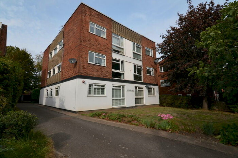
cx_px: 119
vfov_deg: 67.1
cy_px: 79
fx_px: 119
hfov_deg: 90.1
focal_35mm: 18
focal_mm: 12
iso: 100
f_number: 8
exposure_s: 1/200
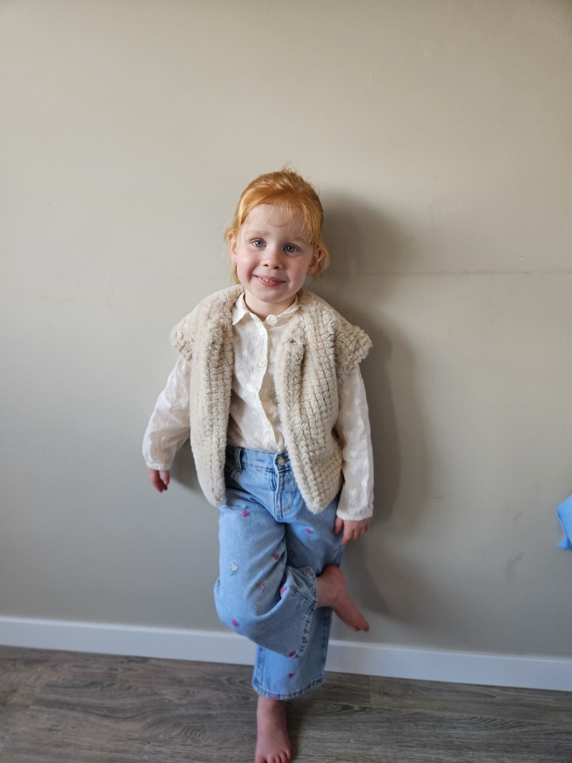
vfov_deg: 73.9
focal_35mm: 23
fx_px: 507
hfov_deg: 58.9
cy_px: 382
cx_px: 286
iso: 100
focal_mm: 5.4
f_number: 1.8
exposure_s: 1/100
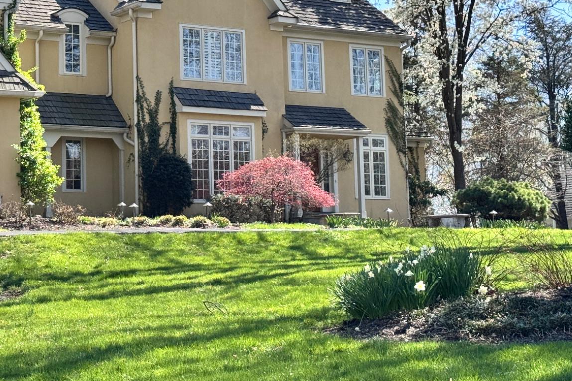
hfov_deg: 22.7
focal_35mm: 89
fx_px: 1414
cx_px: 151
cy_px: 94
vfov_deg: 15.3
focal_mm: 6.76
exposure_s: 1/2415
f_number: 1.78
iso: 64
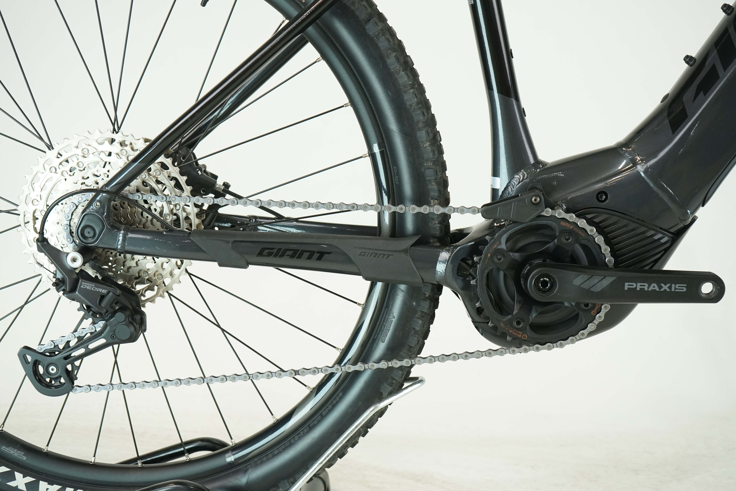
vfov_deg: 29.2
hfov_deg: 42.7
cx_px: 368
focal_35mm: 46
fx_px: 940
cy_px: 246
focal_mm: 46
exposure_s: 1/200
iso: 1600
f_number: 5.6
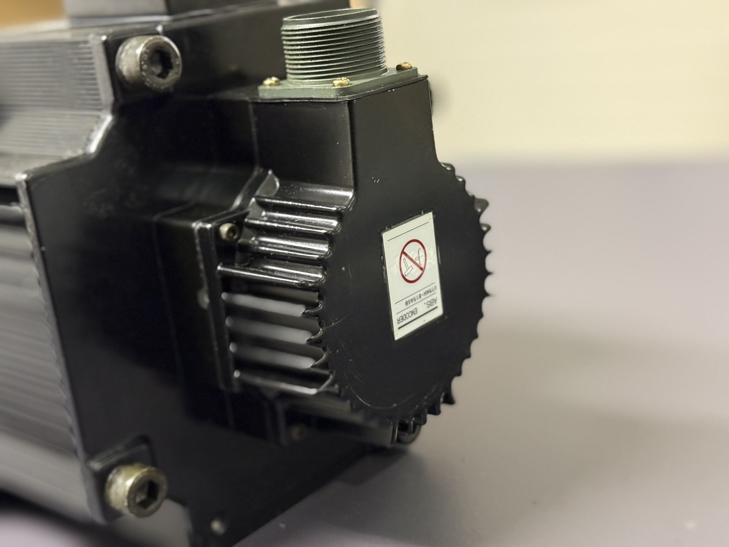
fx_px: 1011
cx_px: 364
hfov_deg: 39.7
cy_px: 274
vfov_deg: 30.3
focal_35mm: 48
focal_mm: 6.76
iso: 640
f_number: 1.78
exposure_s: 1/25
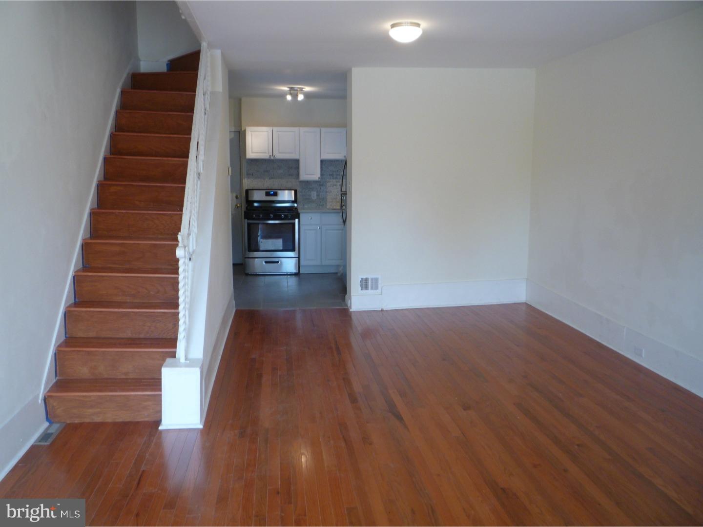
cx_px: 352
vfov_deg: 46.8
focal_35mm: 30
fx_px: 609
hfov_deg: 60.0
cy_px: 264
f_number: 3.3
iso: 125
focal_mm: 5.2
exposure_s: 1/30
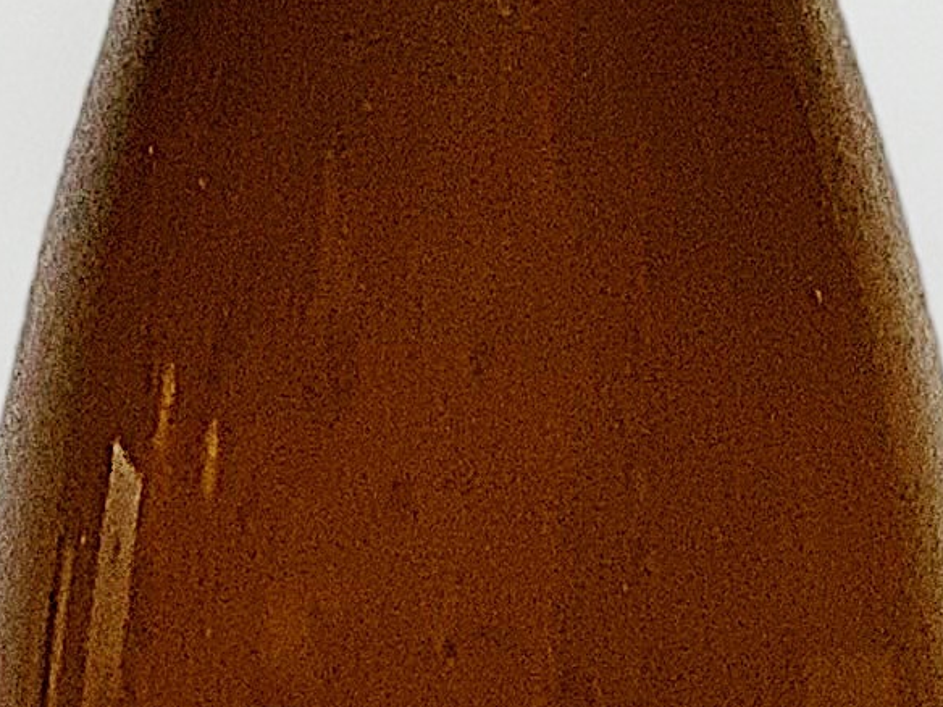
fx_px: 9780
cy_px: 460
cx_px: 470
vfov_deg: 4.1
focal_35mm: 359
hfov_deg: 5.5
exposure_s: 1/100
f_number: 2.4
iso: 80
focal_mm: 6
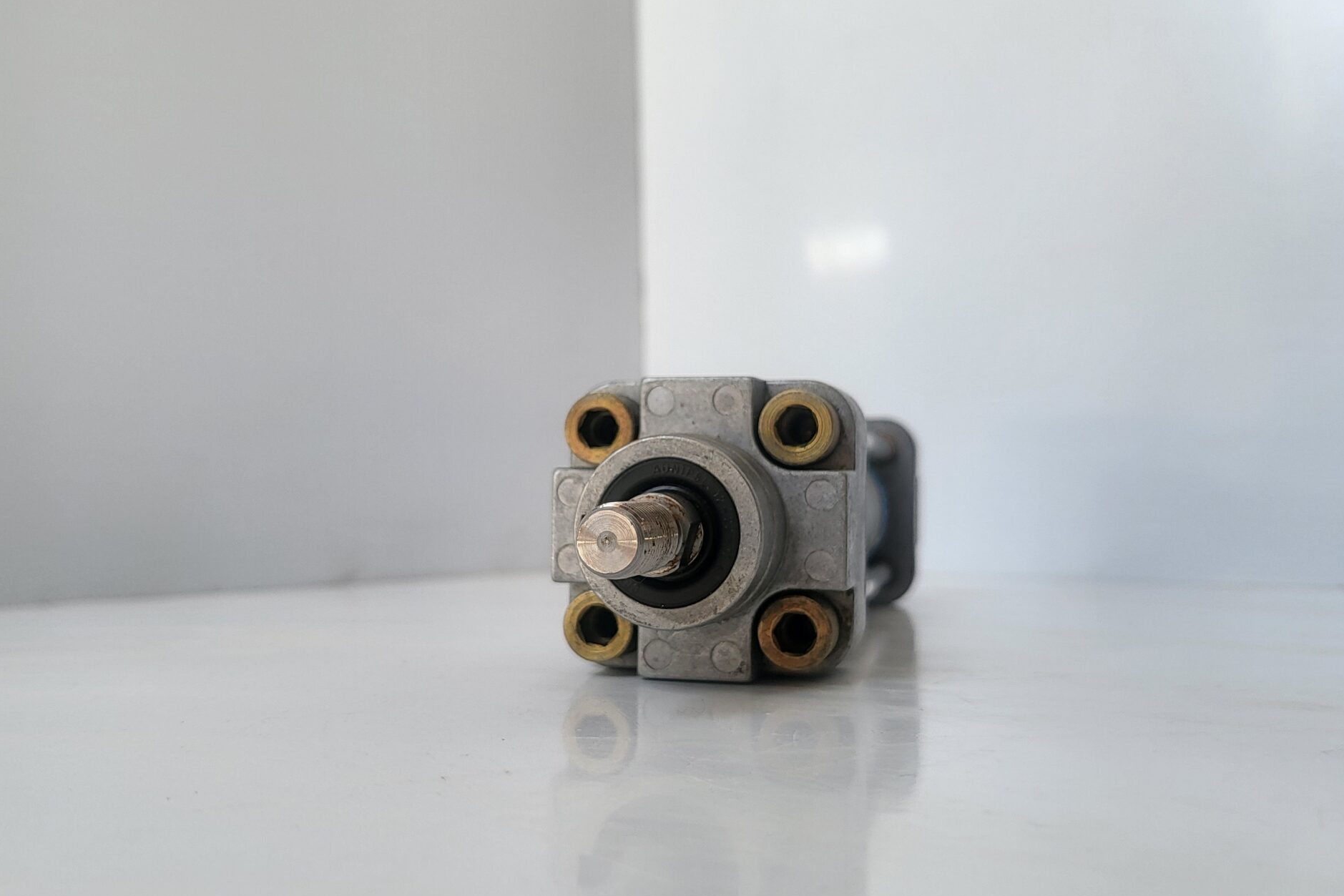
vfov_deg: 38.9
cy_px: 488
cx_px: 673
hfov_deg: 55.8
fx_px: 1269
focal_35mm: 34
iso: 40
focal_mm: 5
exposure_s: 1/450
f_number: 1.8
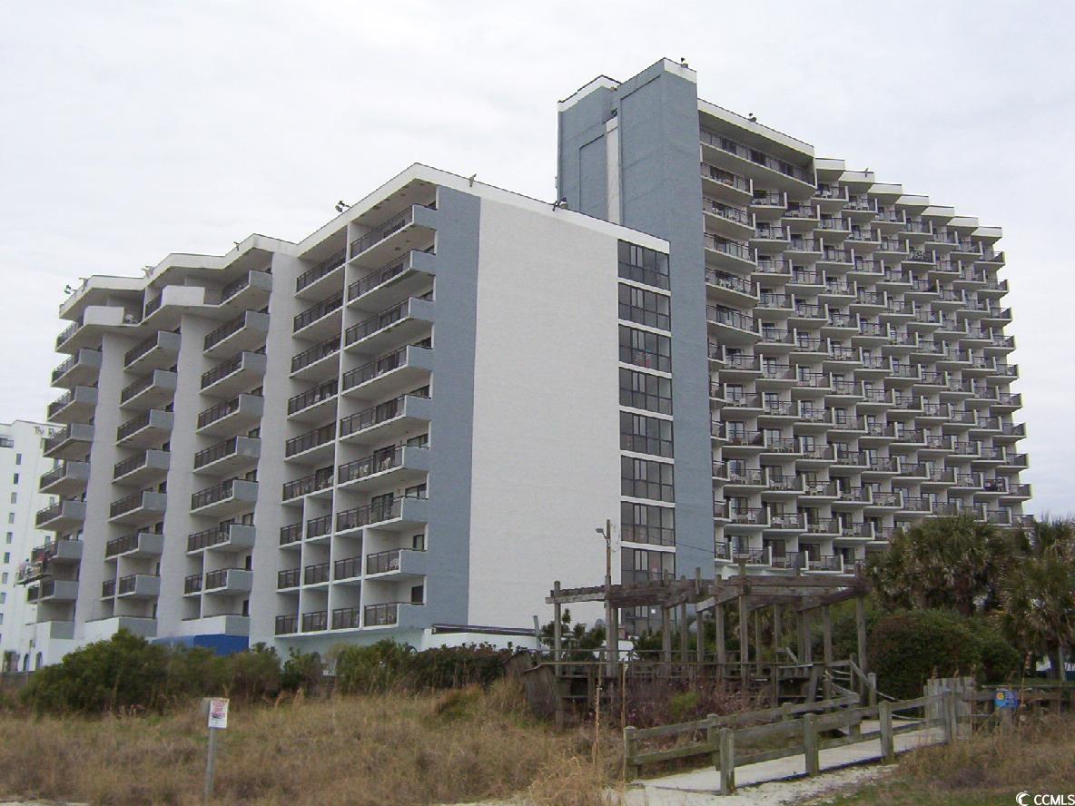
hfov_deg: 51.4
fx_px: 1118
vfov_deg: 39.7
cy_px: 403
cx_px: 538
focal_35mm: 36
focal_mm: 5.54
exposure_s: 1/312
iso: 100
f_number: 2.76
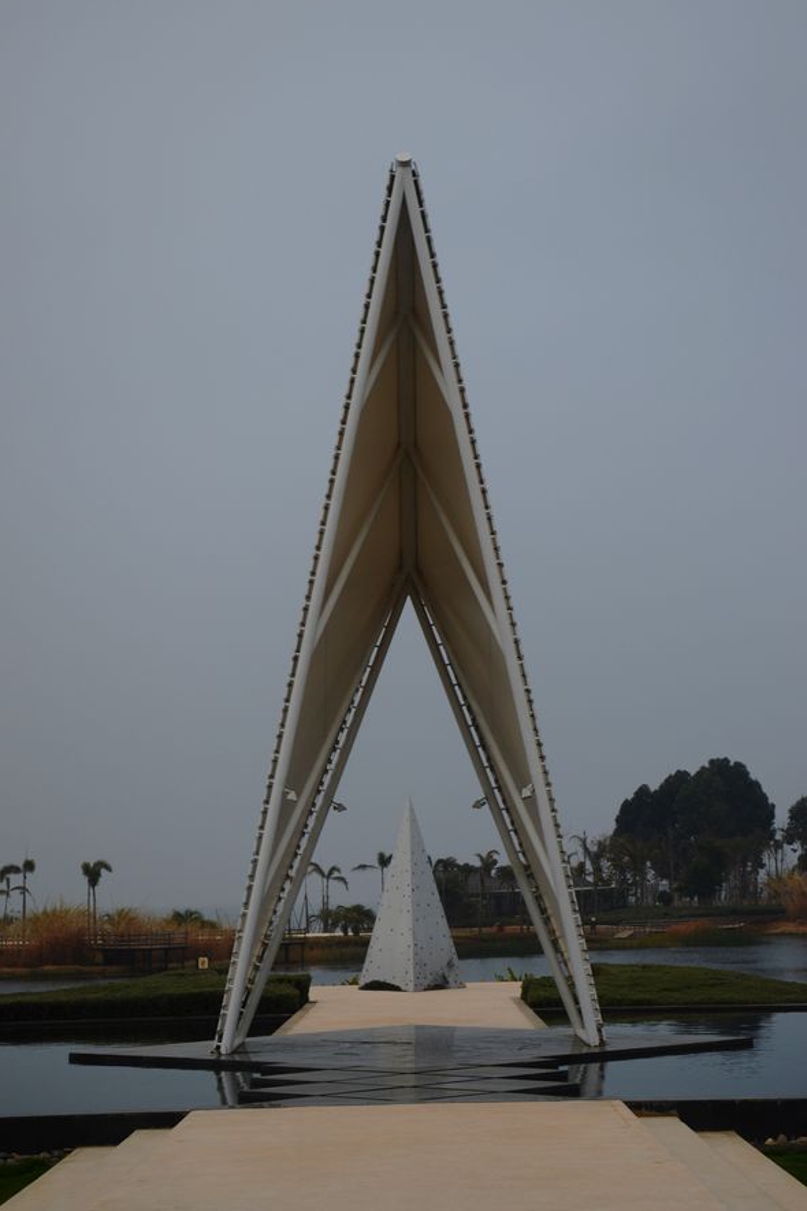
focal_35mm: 70
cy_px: 601
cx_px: 406
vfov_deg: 28.8
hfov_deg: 19.5
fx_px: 2354
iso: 200
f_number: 5.6
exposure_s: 1/60
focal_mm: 46
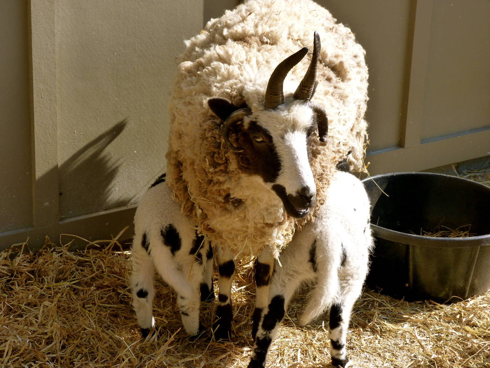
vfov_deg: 16.4
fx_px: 1274
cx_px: 245
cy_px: 184
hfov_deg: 21.8
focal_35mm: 90
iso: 125
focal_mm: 16.1
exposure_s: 1/250
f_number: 4.5
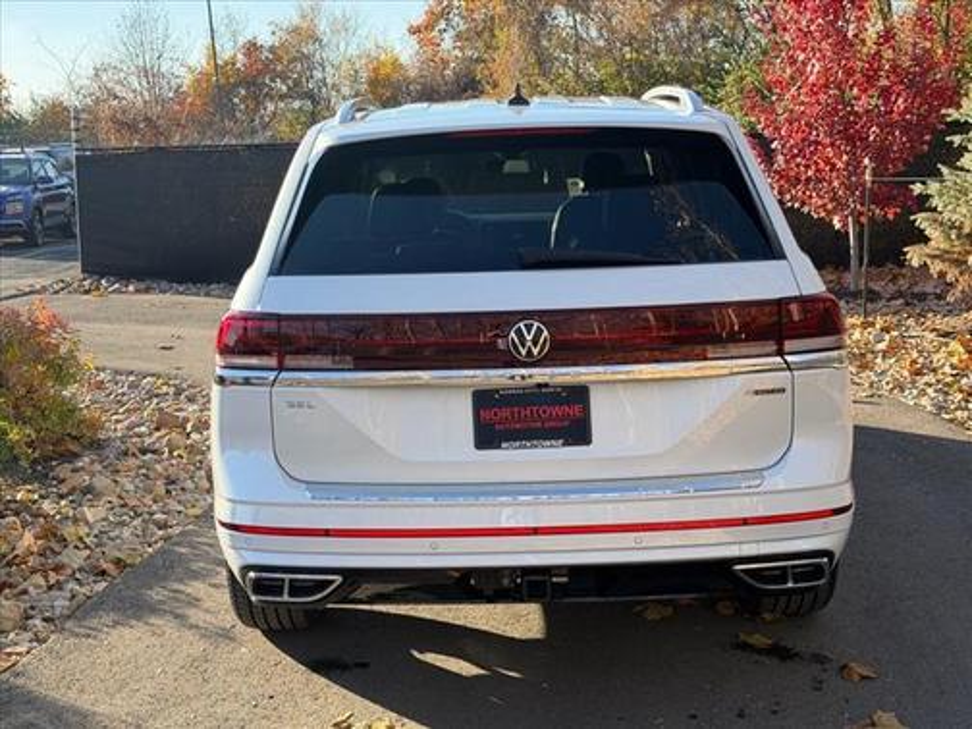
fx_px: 1348
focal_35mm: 48
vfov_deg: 30.3
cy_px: 364
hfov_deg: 39.7
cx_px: 486
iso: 80
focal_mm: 6.76
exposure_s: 1/1185
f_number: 1.78
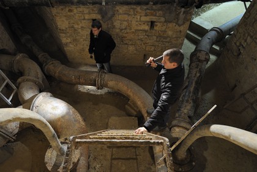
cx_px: 128
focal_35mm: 22
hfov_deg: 78.6
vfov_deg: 57.2
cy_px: 86
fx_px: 157
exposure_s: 3
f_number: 6.3
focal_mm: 22
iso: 200
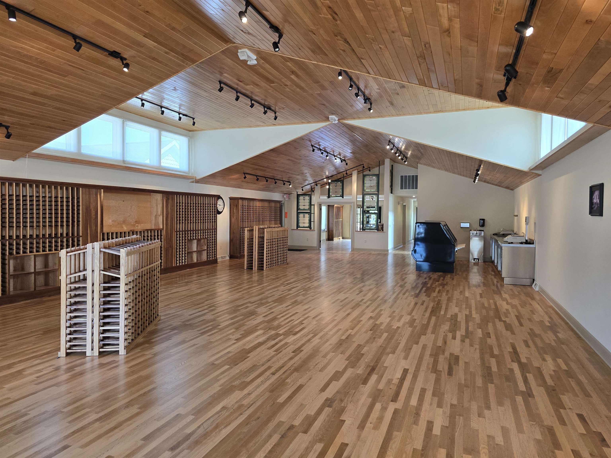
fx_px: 406
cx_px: 306
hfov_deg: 73.9
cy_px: 229
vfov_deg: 58.9
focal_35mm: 23
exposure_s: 1/120
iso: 125
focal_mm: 6.3
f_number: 1.7
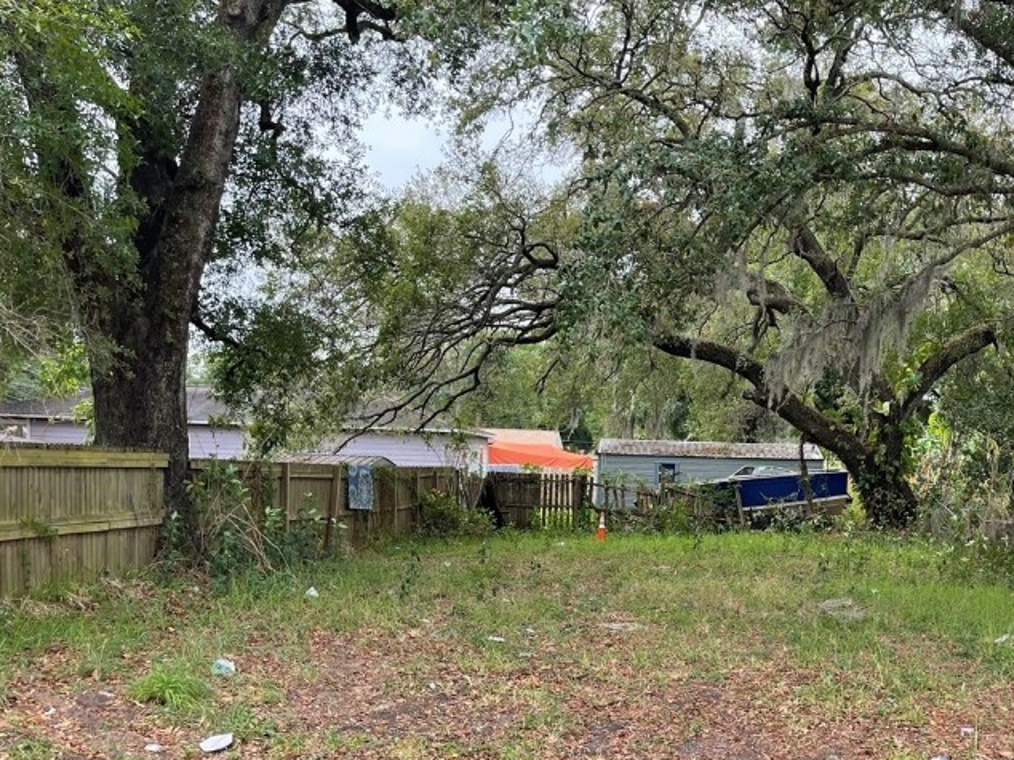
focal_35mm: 42
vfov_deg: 33.7
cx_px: 705
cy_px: 565
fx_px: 1230
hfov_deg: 43.9
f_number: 1.6
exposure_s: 1/436
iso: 32
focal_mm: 5.1
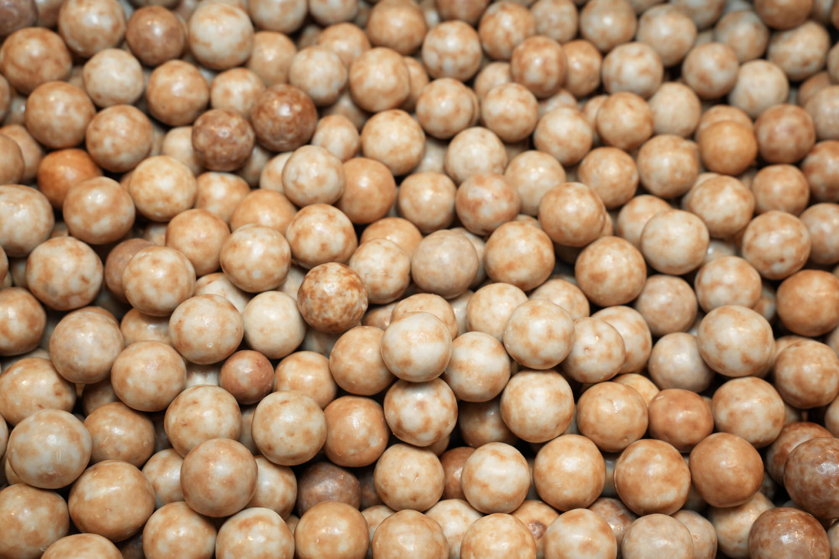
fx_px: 1039
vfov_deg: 30.1
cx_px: 420
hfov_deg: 44.0
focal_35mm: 45
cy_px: 280
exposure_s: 1/160
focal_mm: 44.6
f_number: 7.1
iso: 800
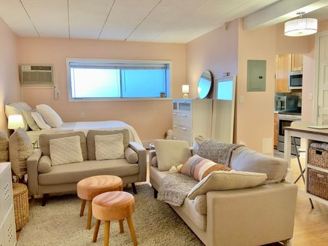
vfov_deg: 48.2
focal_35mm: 29
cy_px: 123
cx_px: 164
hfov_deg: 61.7
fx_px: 275
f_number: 1.8
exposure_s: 1/60
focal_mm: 3
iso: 160
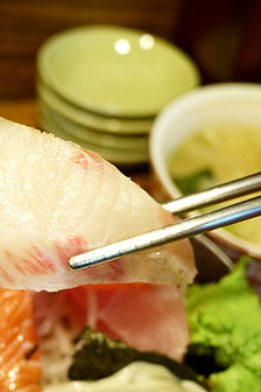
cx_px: 69
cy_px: 236
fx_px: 565
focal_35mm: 52
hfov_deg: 25.7
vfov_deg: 38.0
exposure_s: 1/30
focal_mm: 14
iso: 800
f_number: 2.5
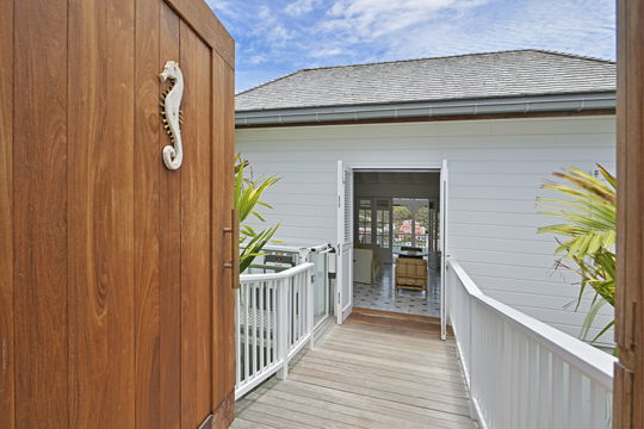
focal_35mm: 19
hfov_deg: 86.9
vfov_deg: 64.6
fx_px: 340
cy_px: 214
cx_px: 322
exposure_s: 1/125
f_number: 9
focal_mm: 19
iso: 100
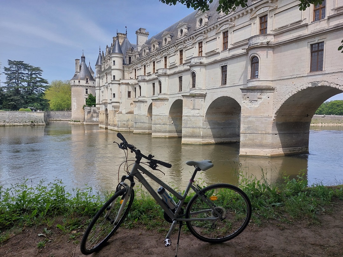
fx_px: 238
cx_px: 172
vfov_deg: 56.8
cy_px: 128
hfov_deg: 71.6
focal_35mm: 24
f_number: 1.8
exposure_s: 1/1021
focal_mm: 5.23
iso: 25
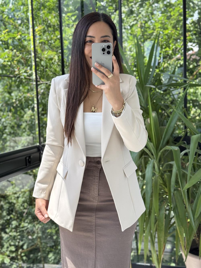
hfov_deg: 30.3
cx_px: 100
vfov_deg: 39.7
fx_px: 372
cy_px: 134
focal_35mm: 48
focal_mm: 6.76
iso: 64
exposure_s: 1/276
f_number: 1.78
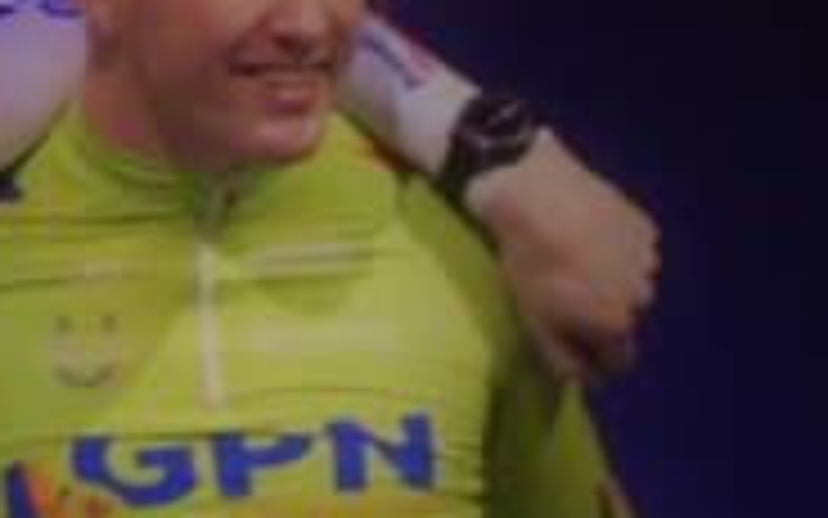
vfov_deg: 0.4
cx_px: -176
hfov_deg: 0.7
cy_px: 227
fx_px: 71759
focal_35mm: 3180
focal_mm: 215
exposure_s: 1/40
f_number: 5.9
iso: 1600
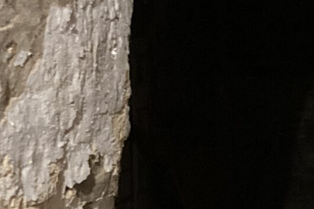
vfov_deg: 9.8
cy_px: 127
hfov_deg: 14.1
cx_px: 402
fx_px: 1221
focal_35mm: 140
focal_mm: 3.99
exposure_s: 1/17
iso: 800
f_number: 1.8
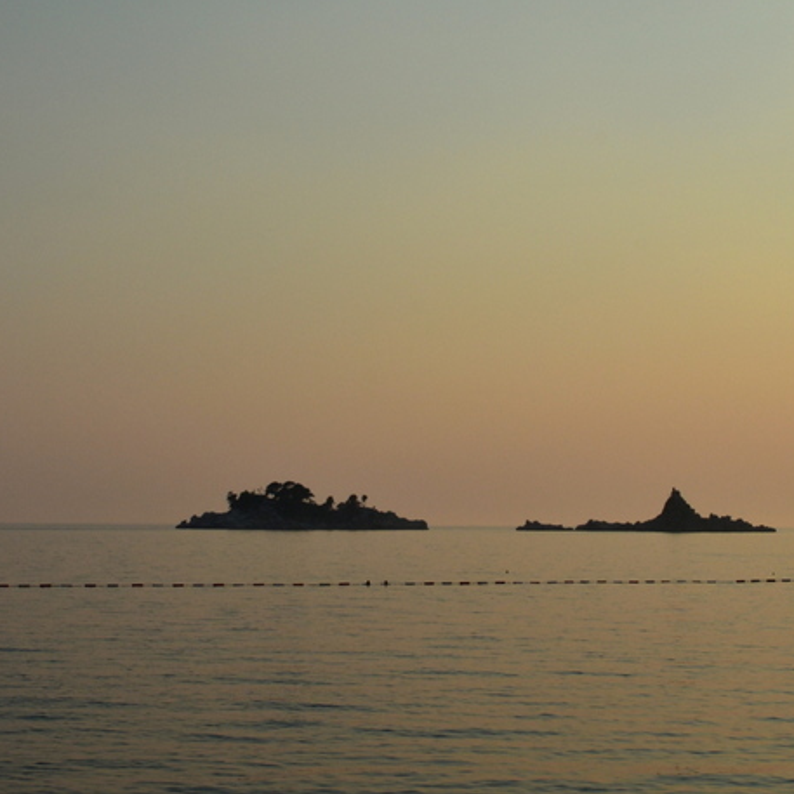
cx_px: 396
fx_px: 1739
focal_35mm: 67
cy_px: 335
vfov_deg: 25.7
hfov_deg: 25.7
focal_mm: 30
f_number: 11
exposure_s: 1/500
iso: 400
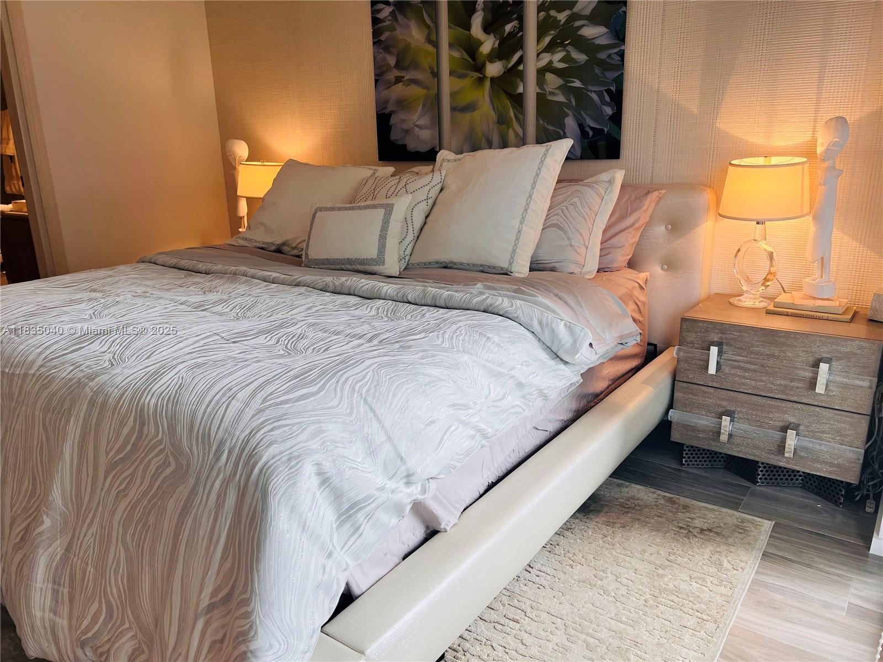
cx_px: 442
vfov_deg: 53.1
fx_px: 663
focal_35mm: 26
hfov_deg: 67.3
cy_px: 331
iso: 50
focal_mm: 5.7
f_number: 1.5
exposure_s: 1/120
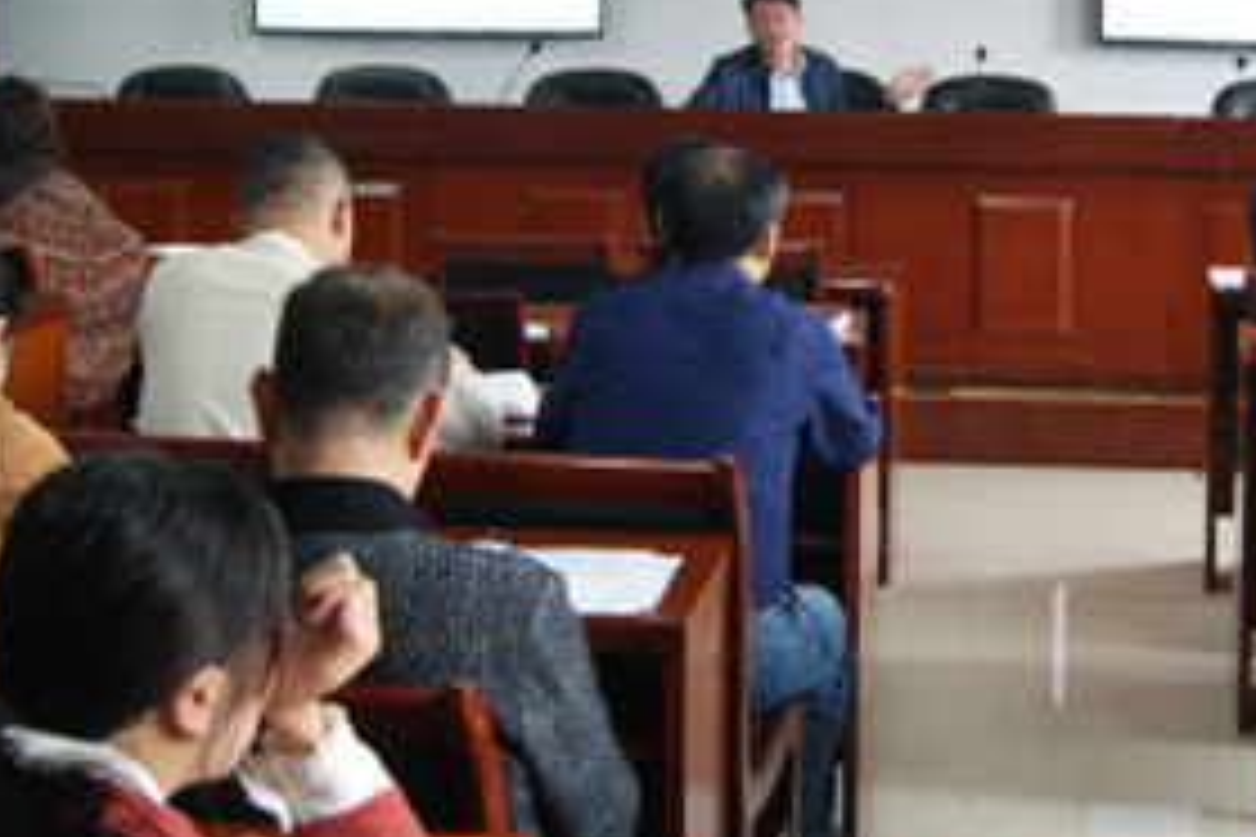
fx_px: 2477
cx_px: 932
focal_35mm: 71
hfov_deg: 28.1
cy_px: 148
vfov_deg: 19.0
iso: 320
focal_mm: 22
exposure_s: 1/40
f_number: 4
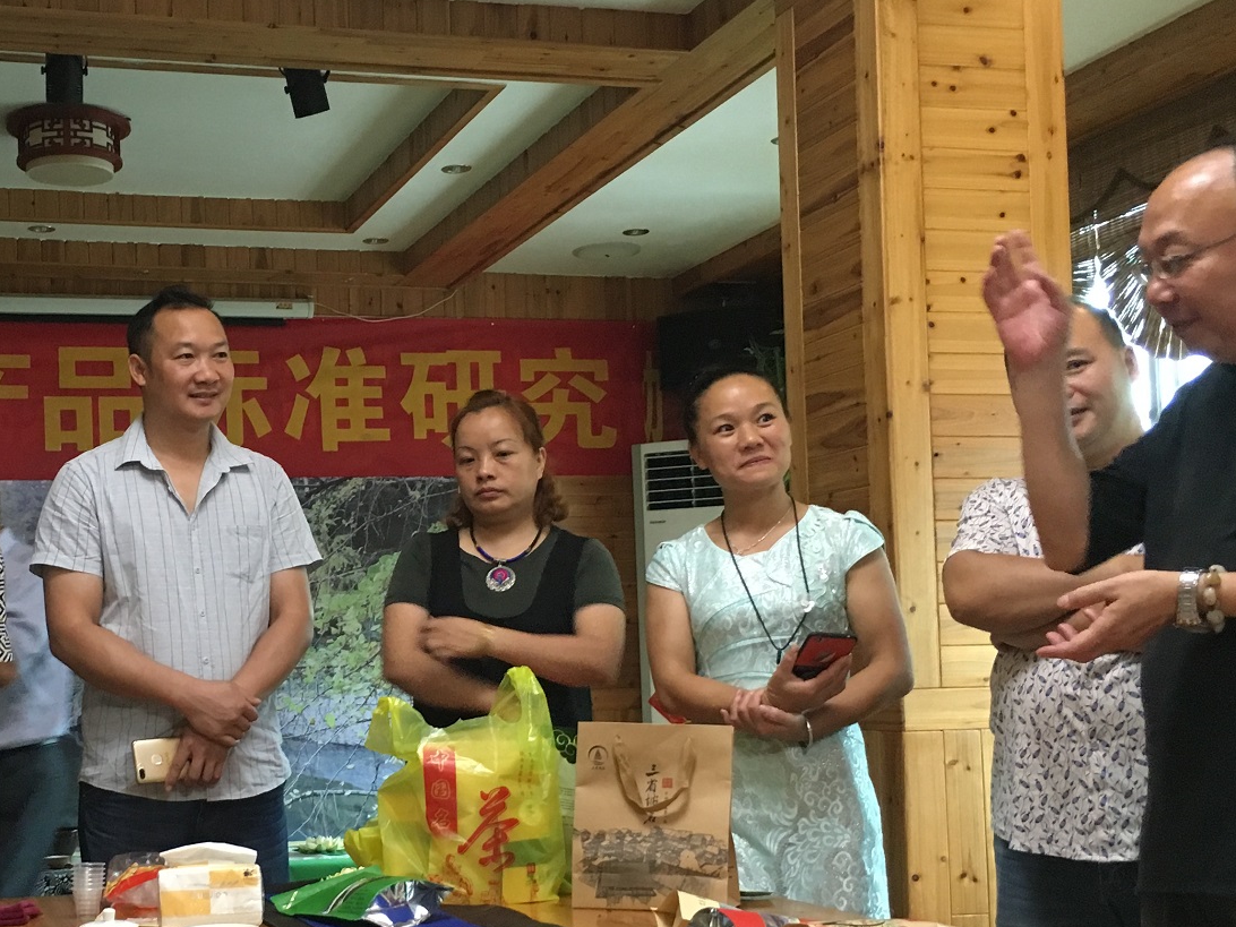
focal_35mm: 51
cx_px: 306
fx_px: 1821
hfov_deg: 36.6
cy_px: 607
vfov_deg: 28.4
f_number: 2.2
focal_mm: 4.15
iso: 200
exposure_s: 1/20
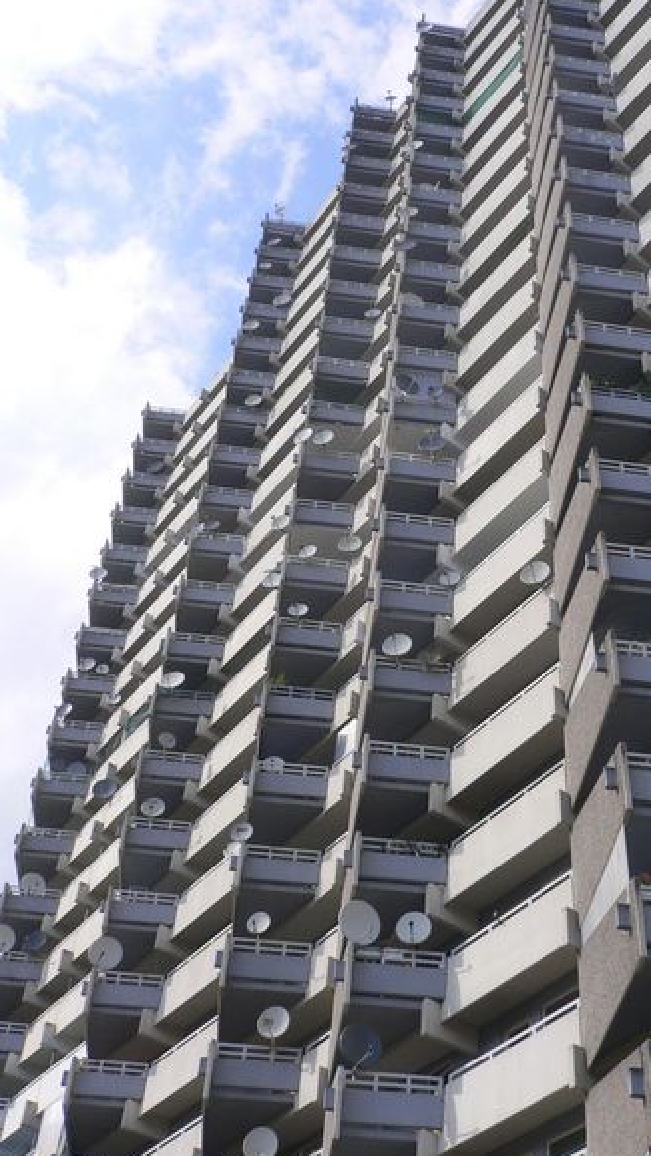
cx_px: 476
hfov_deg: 28.0
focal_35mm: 42
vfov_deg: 48.4
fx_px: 1288
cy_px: 579
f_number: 5.6
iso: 80
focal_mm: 5.8
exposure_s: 1/320
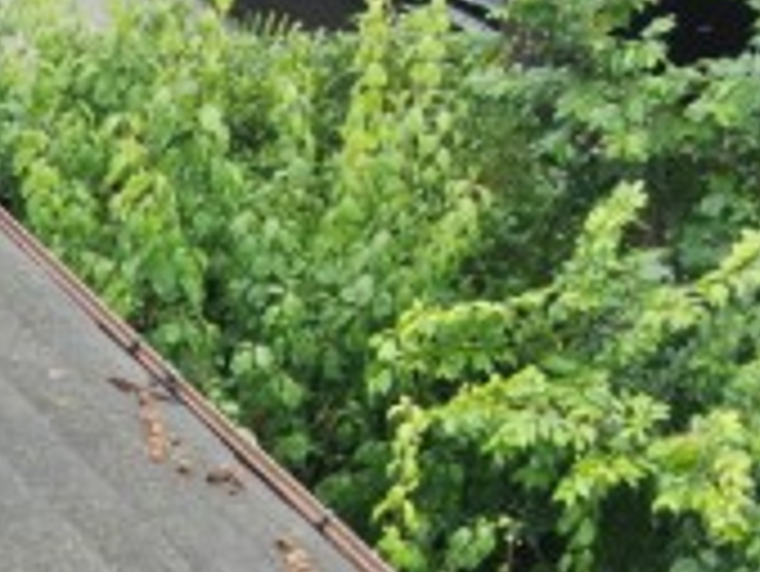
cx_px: -526
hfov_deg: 10.3
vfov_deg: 8.1
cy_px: 608
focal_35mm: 182
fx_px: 3999
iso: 100
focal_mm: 8.6
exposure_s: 1/80
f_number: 3.8
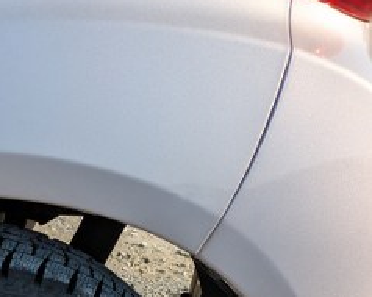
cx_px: -52
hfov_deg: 21.9
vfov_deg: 17.4
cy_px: 402
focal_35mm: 82
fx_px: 902
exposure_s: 1/1292
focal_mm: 5.43
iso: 53
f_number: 1.89
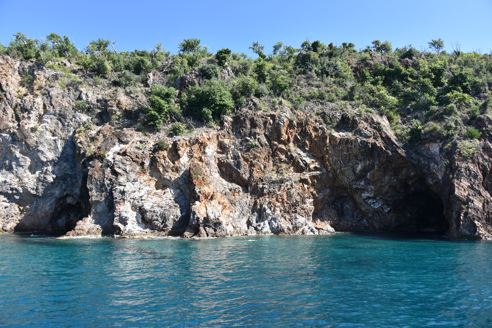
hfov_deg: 65.5
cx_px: 246
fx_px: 383
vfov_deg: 46.4
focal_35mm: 28
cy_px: 164
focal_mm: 28
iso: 100
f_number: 7.1
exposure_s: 1/200
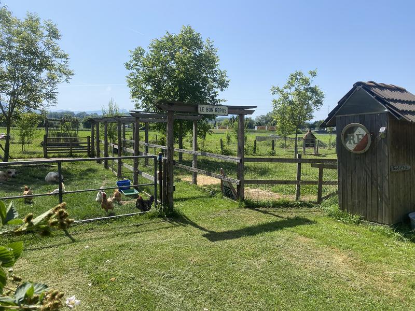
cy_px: 156
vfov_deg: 53.1
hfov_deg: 67.3
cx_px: 208
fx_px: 312
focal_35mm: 26
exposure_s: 1/2571
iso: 32
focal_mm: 4.25
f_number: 1.8
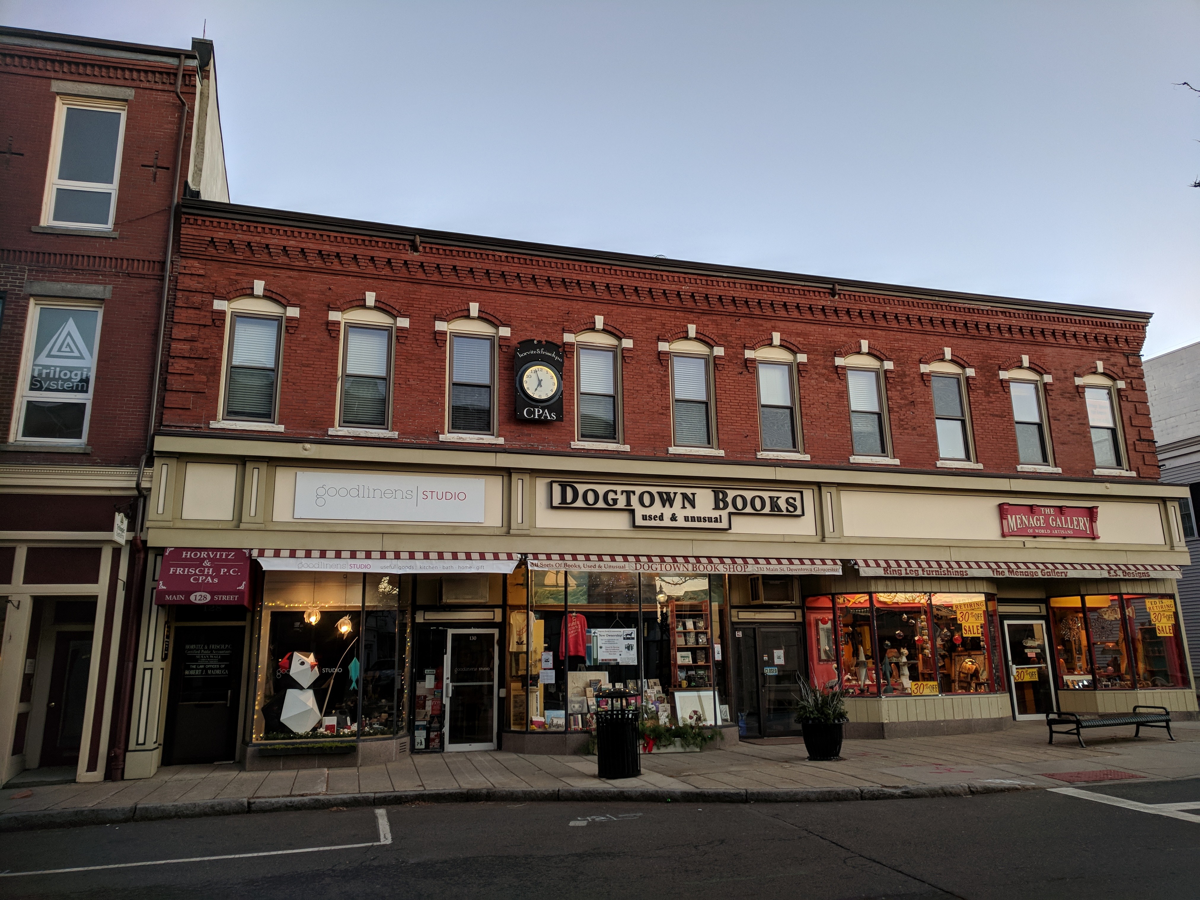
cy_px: 450
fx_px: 901
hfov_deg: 67.3
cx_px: 600
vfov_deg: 53.1
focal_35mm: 26
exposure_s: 1/120
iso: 113
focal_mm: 4.67
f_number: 2
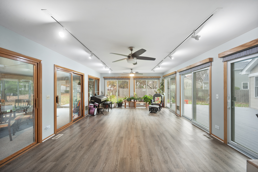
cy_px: 86
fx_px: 107
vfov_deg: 77.3
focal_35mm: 15
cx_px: 129
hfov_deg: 100.4
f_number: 8
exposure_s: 1/8
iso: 400
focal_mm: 15
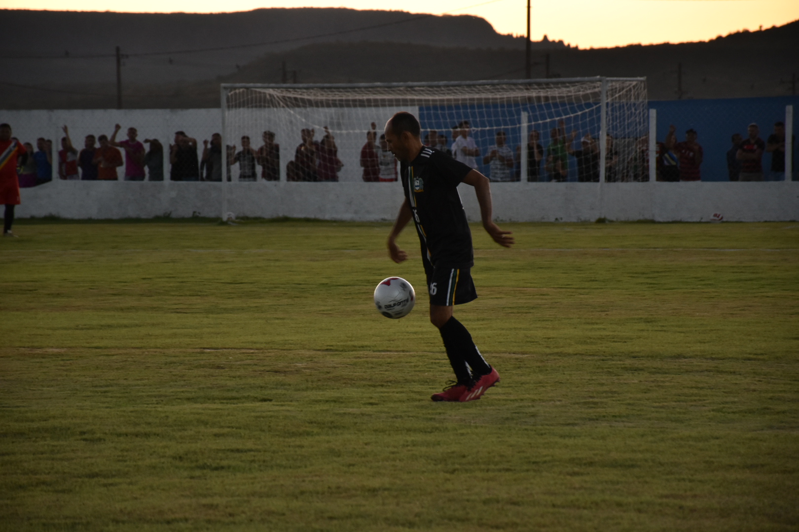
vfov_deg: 7.5
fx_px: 4061
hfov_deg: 11.2
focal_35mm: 183
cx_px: 400
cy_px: 266
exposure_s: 1/160
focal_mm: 122
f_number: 5.6
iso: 1000
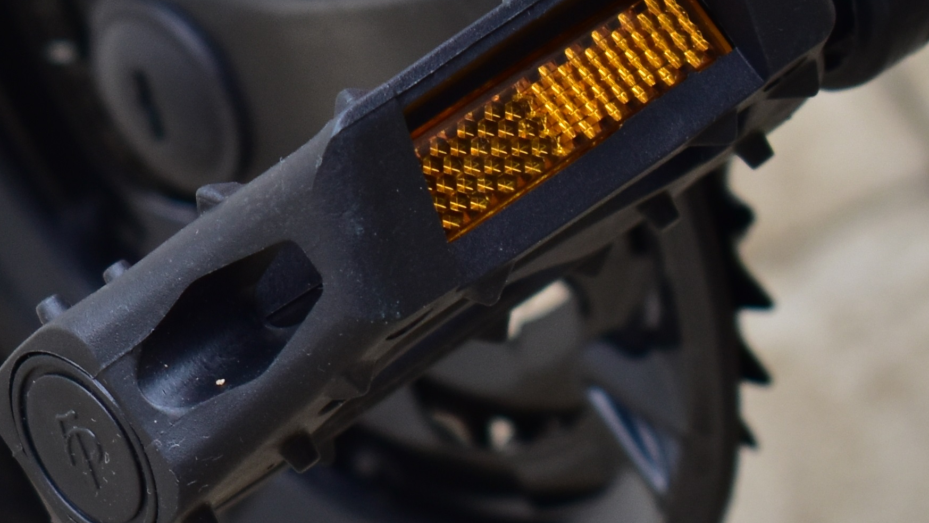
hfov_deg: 7.2
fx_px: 7312
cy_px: 107
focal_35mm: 297
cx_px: -272
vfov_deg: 4.1
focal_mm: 55
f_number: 5.6
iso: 400
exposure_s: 1/125
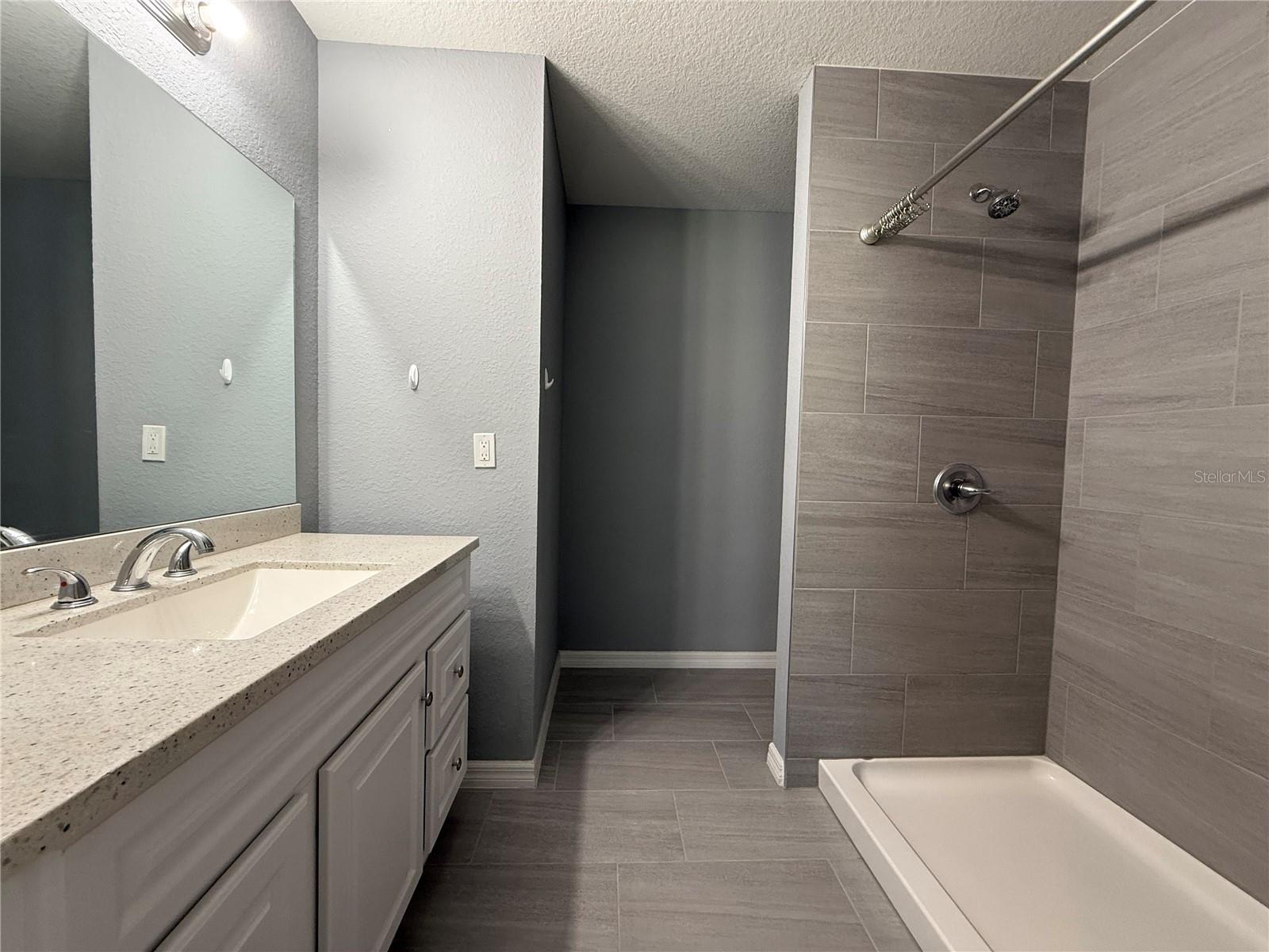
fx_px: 513
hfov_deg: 102.1
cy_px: 476
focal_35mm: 14
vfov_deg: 85.7
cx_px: 634
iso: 200
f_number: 2.2
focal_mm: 2.22
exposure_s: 1/60
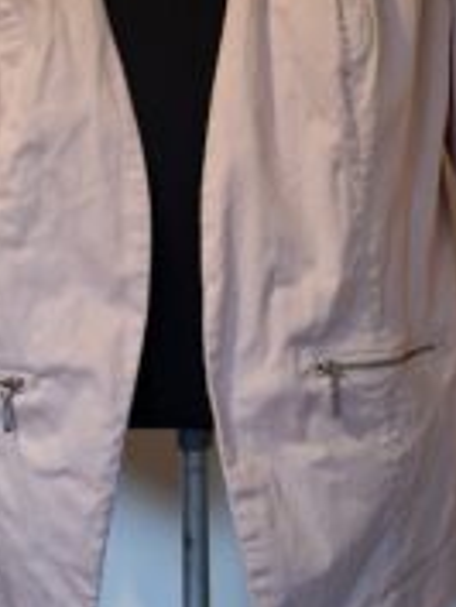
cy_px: 182
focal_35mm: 52
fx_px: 912
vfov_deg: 36.3
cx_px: 213
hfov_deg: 28.1
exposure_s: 1/24
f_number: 1.8
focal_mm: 5.54
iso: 500
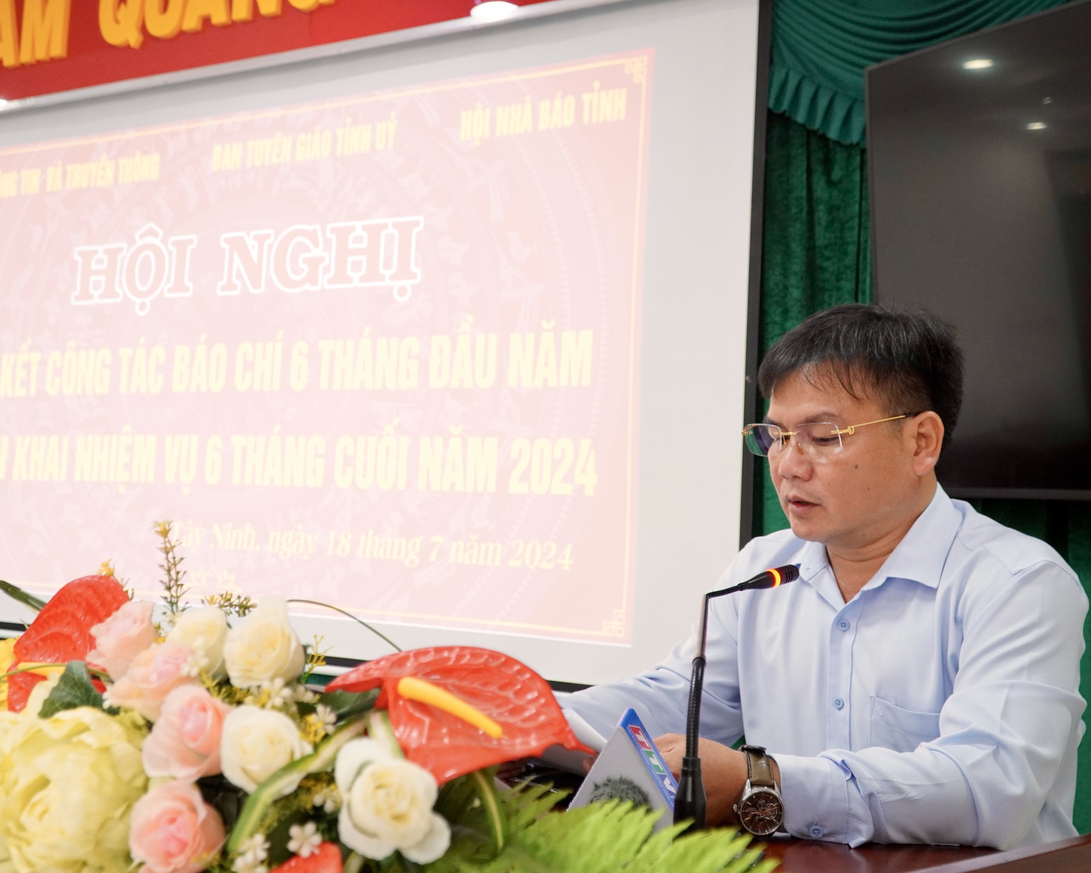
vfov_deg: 41.6
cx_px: 517
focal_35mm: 36
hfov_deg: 50.8
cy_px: 437
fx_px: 1148
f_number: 4
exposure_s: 1/40
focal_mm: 21
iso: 1250
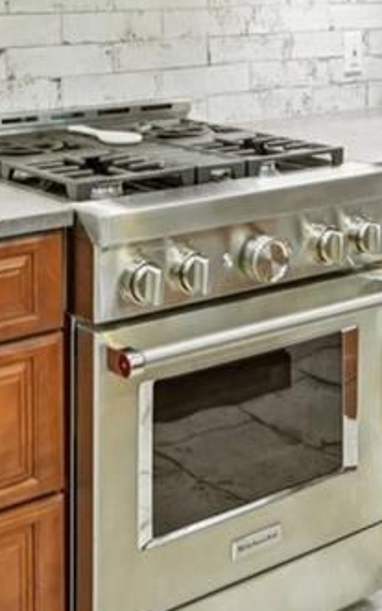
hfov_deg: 18.8
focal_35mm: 69
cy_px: -63
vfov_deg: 27.3
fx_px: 1149
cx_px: 105
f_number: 8
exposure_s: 1/13
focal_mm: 14
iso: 400
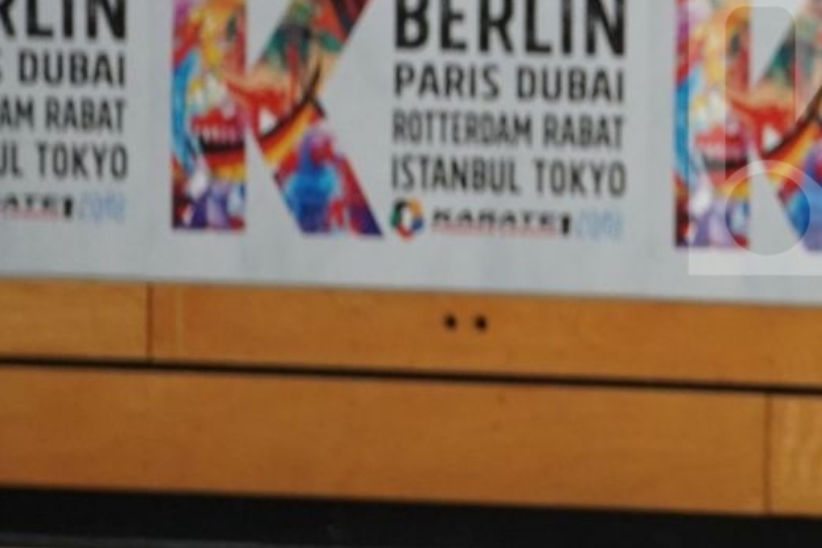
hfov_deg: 3.0
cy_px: 131
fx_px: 15845
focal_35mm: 694
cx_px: 1373
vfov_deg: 2.0
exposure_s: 1/500
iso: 2000
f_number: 2.8
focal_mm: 200
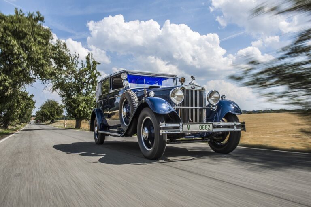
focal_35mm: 31
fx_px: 268
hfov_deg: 60.3
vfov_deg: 42.3
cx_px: 156
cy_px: 104
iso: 200
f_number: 20
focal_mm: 31
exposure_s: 1/40
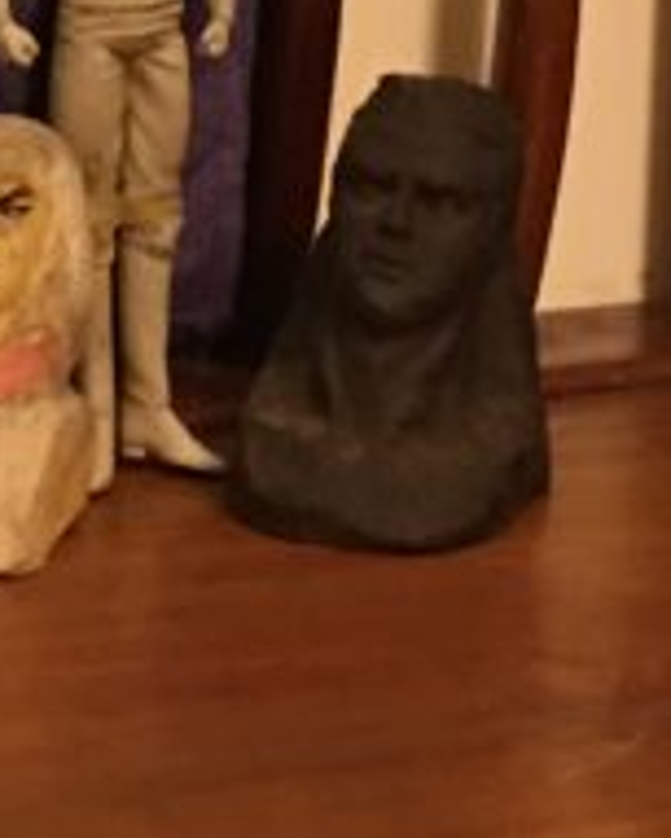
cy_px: -588
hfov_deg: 10.1
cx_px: 531
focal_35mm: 152
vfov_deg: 11.8
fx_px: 3770
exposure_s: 1/4
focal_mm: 4.15
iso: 50
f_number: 2.2
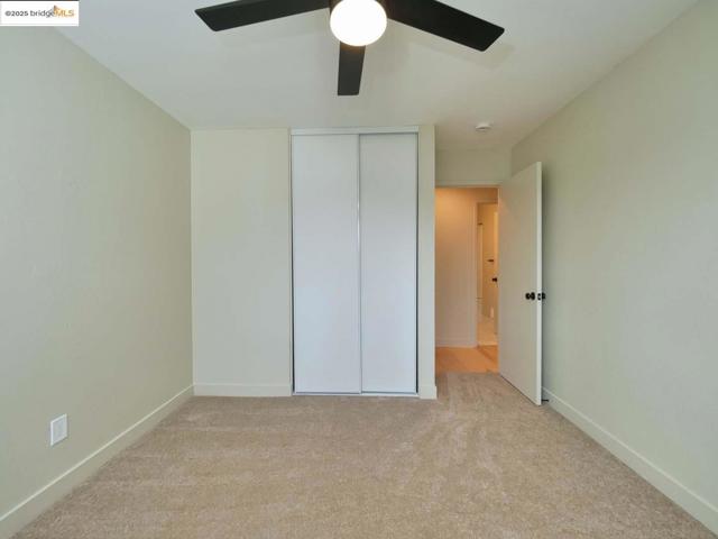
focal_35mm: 14
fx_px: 290
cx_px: 359
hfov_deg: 102.1
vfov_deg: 85.7
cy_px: 270
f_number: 5
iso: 800
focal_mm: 7
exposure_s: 1/160
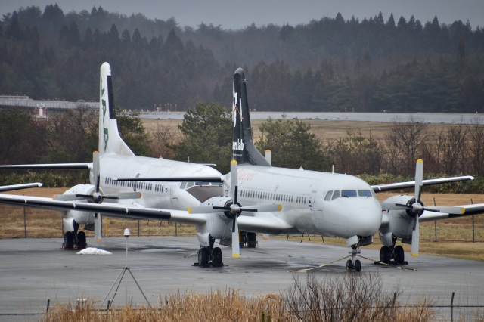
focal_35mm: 600
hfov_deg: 3.4
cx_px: 242
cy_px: 161
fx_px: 8062
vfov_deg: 2.3
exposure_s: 1/250
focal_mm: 400
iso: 400
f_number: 6.3
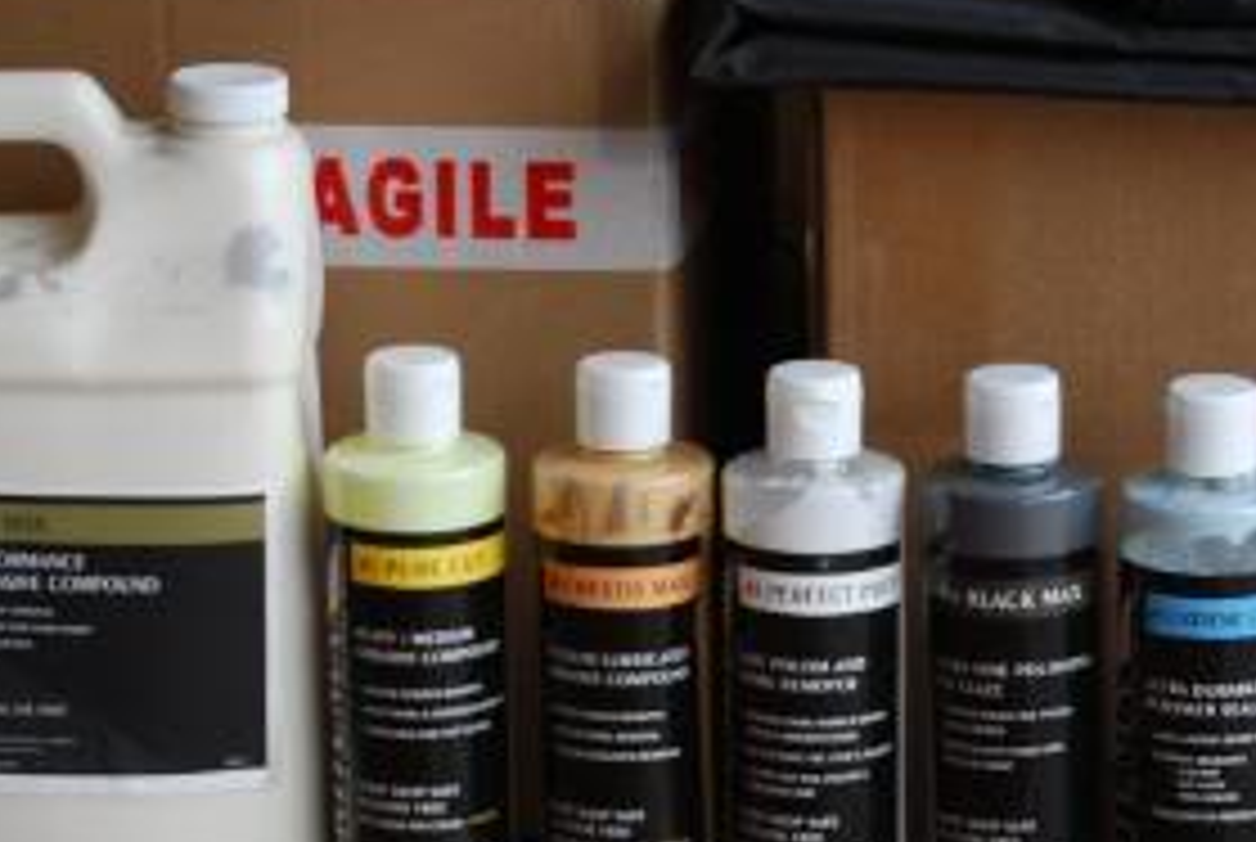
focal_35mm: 179
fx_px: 6255
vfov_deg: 7.7
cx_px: 756
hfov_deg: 11.5
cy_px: 536
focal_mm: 52
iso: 200
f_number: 5.6
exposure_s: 1/60
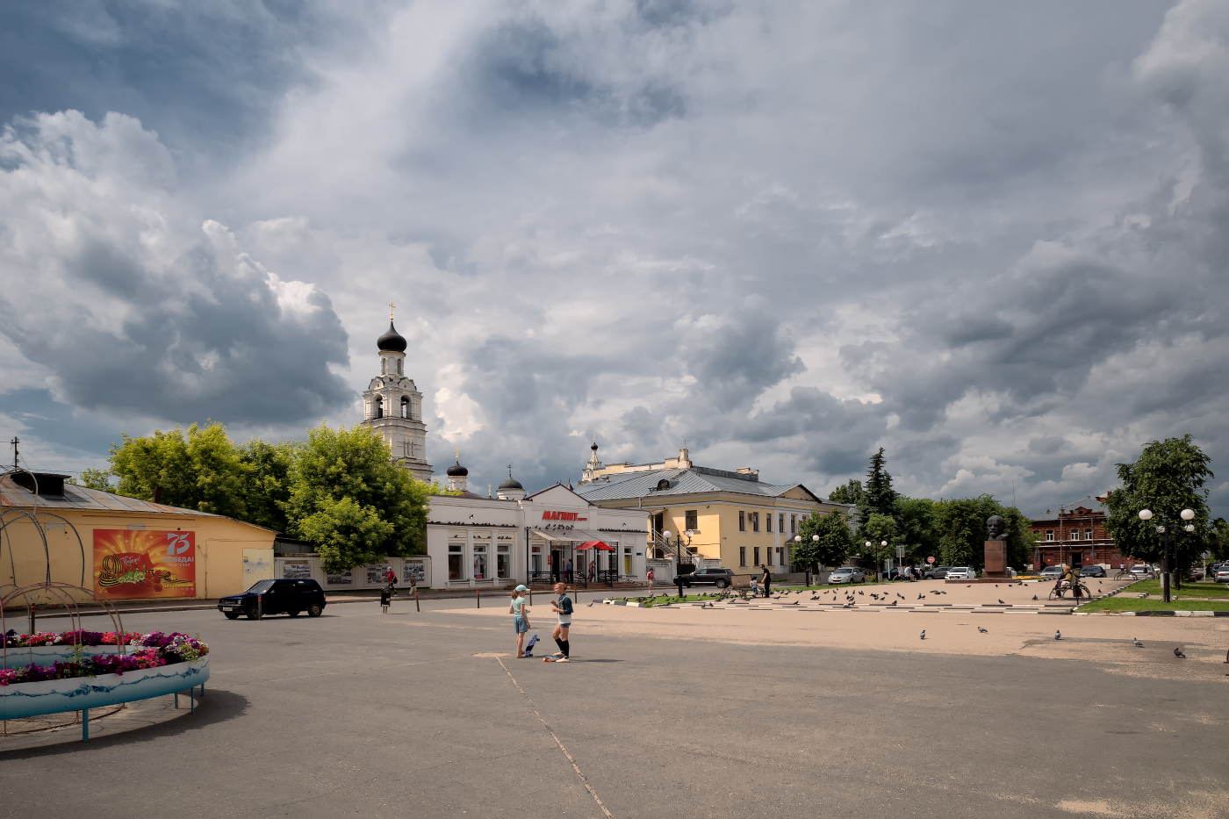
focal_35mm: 21
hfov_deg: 81.2
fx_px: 717
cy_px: 410
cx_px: 614
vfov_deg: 59.5
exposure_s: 1/400
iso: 125
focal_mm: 13.8
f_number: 11
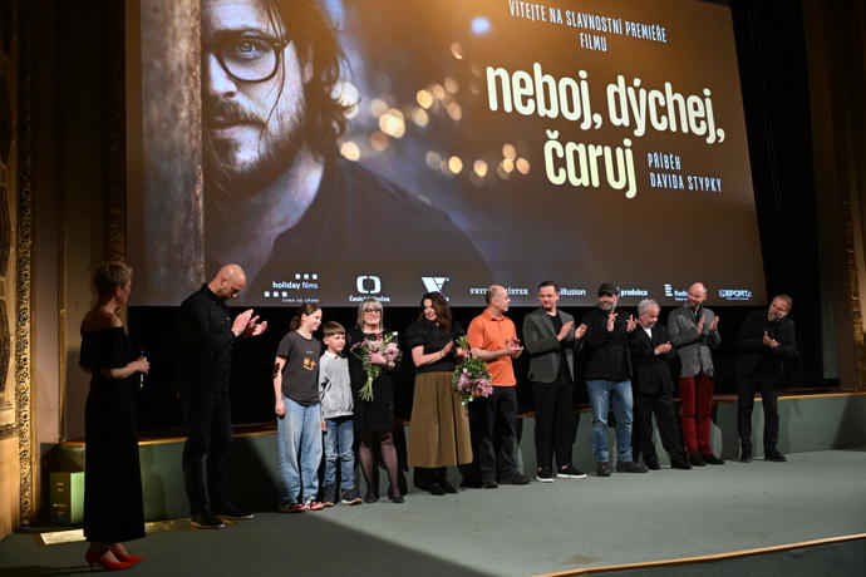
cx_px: 433
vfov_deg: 36.9
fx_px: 866
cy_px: 288
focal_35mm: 36
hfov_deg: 53.1
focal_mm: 36
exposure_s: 1/250
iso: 5000
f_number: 2.8
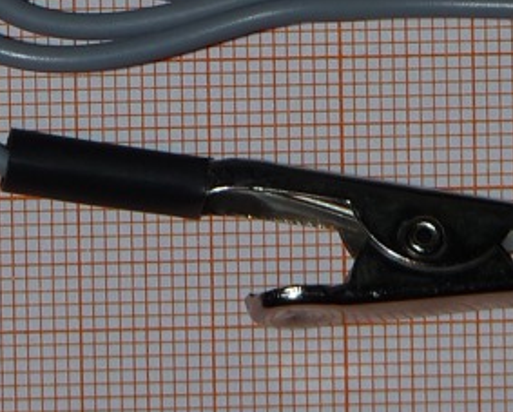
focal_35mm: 992
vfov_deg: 1.6
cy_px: -323
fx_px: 15077
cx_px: 207
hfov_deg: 1.9
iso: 100
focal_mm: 42.6
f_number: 3.7
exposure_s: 1/60
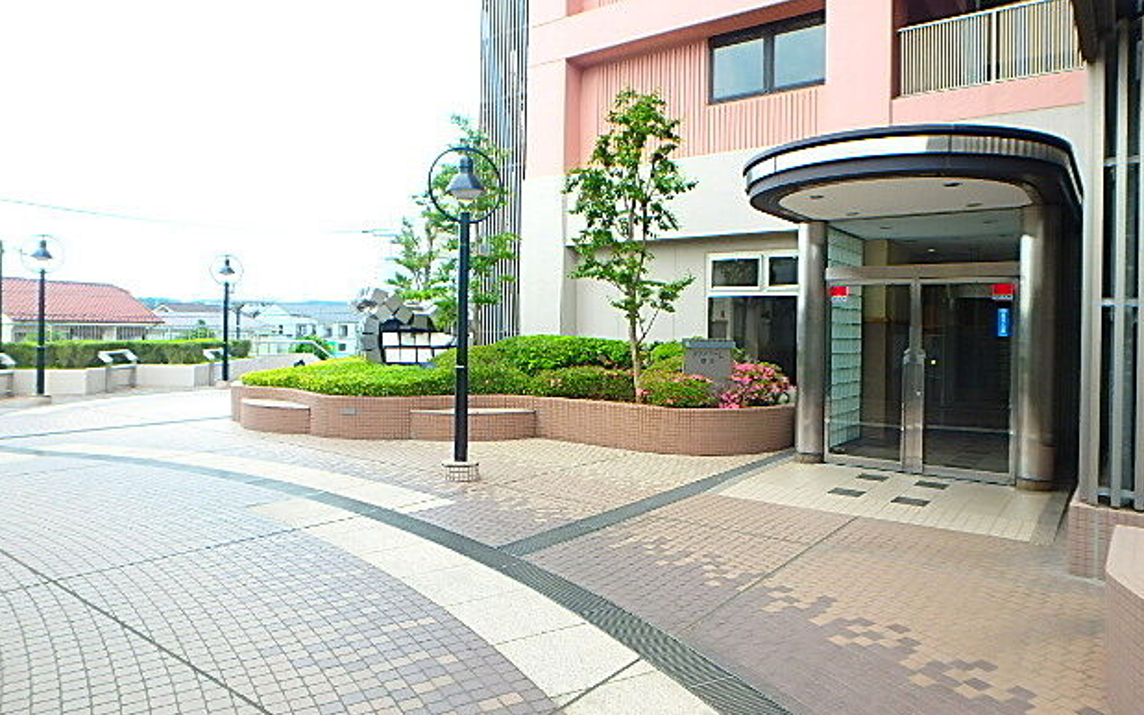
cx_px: 584
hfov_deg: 77.1
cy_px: 338
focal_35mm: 23
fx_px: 717
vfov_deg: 53.0
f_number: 3.5
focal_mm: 3.7
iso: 125
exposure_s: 1/160
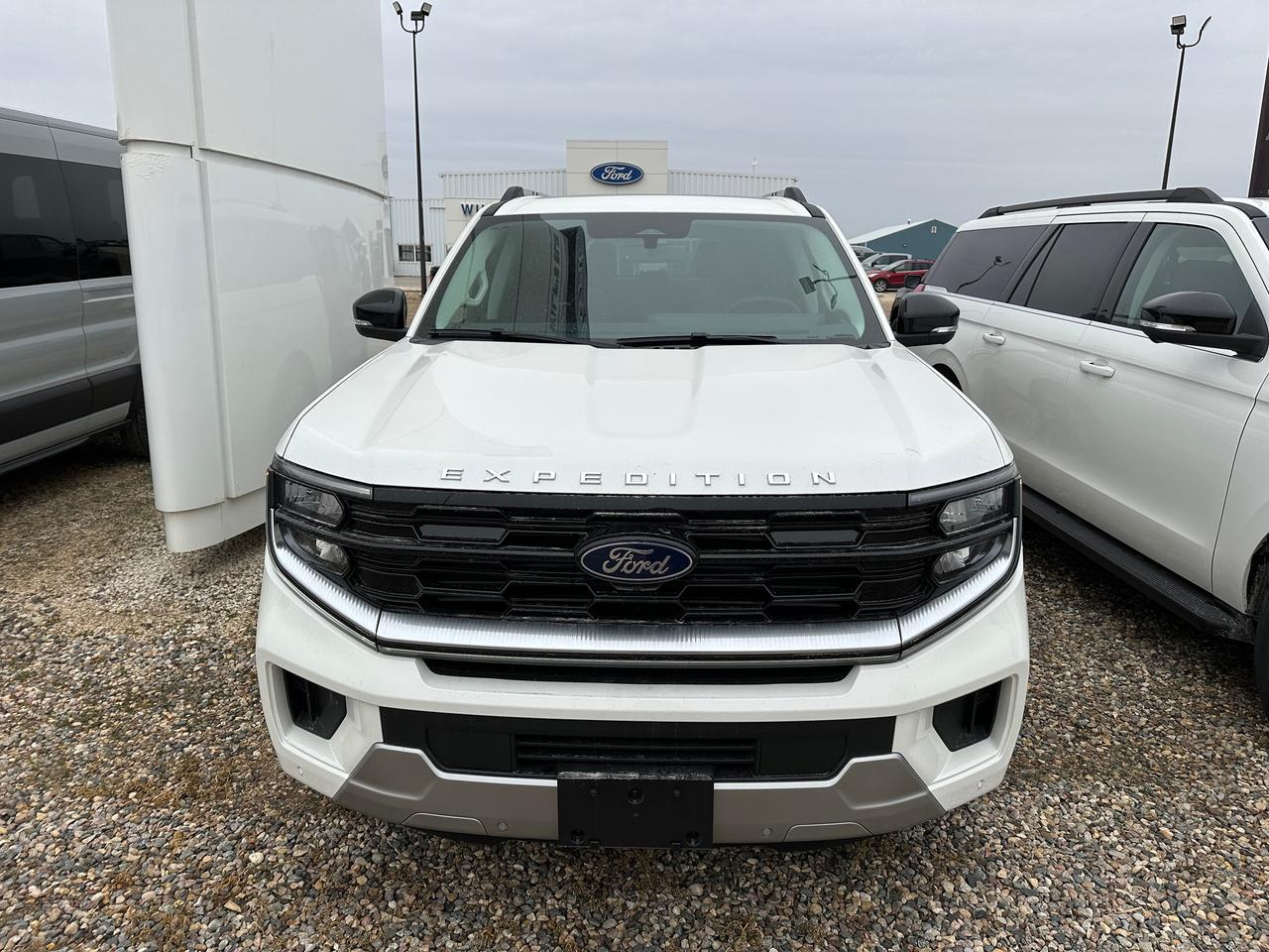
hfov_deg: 71.6
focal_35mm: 24
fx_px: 880
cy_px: 476
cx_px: 634
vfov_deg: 56.8
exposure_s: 1/810
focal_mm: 6.86
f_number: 1.78
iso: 80
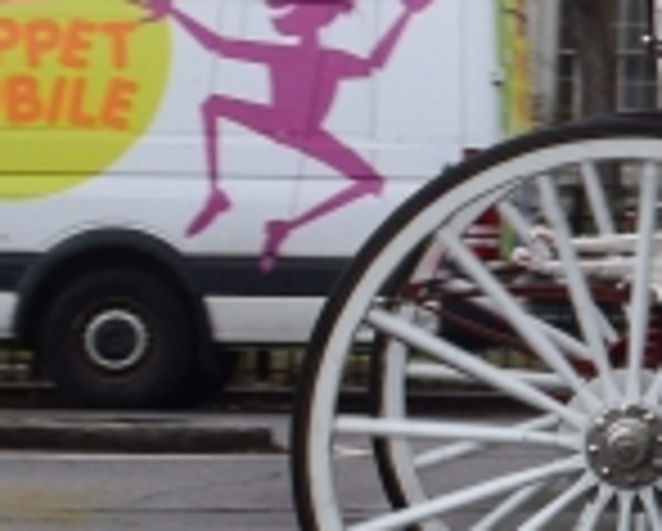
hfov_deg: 7.7
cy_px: 99
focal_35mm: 225
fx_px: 4419
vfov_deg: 6.9
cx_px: 1855
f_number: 8
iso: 400
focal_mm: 23
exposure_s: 1/60
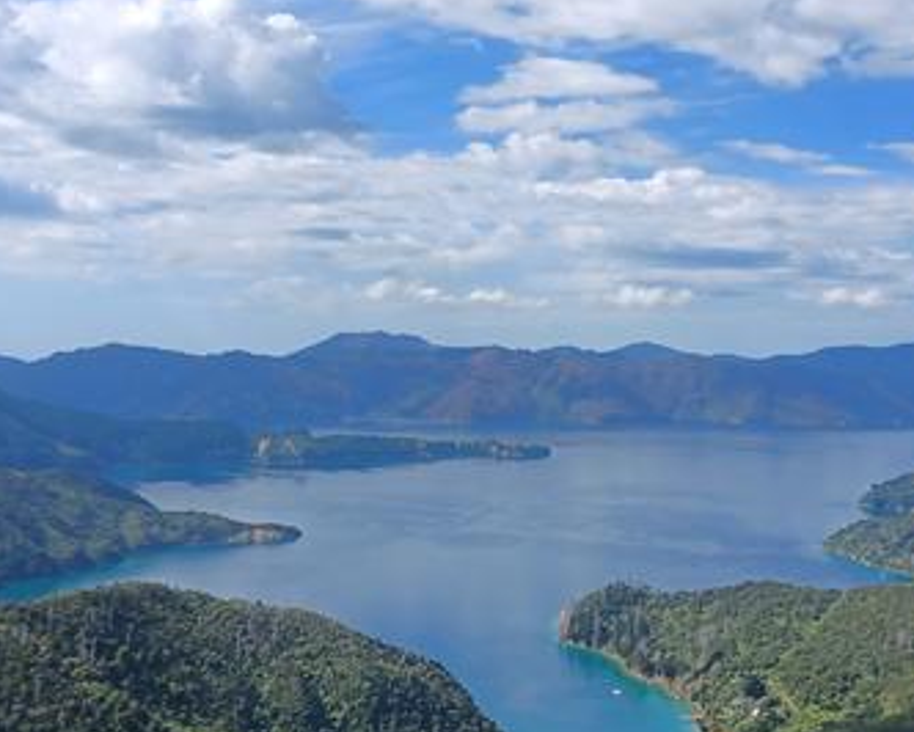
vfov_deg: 31.8
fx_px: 1272
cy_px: 237
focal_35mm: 47
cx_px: 471
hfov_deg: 39.5
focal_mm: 4.6
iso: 32
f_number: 1.8
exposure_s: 1/543
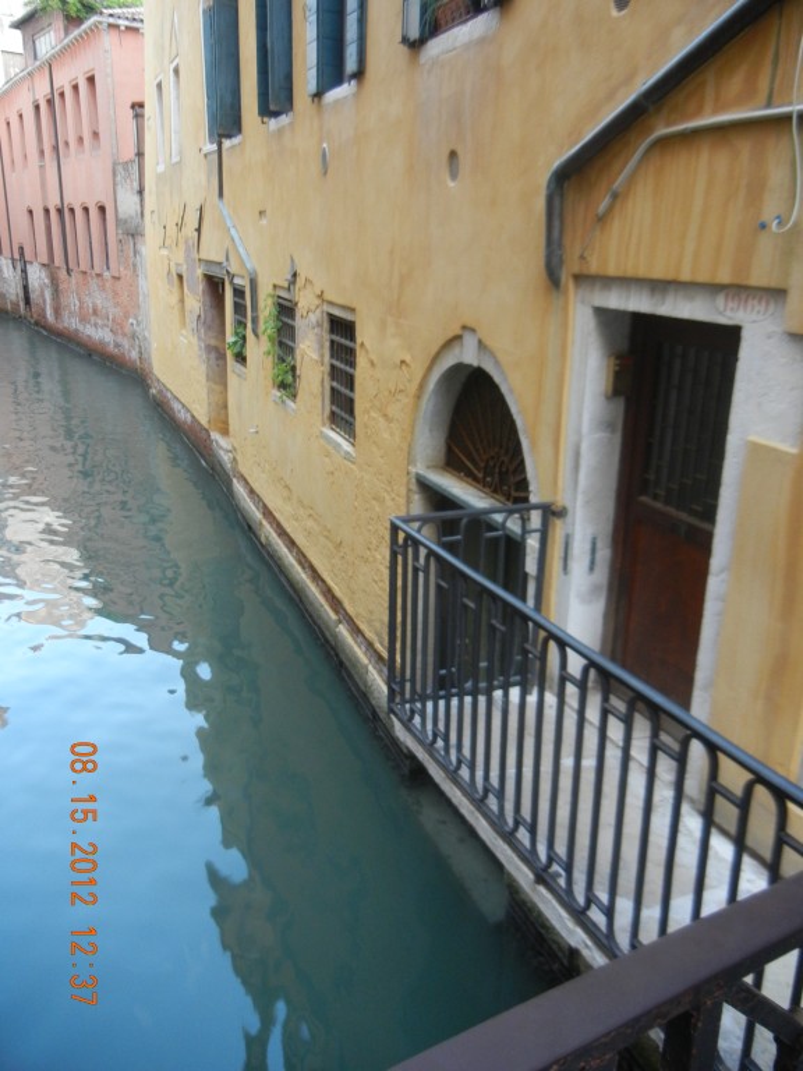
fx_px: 928
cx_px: 402
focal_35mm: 30
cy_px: 536
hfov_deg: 46.8
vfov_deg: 60.0
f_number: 3.5
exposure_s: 1/33.2
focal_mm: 5.4
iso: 400
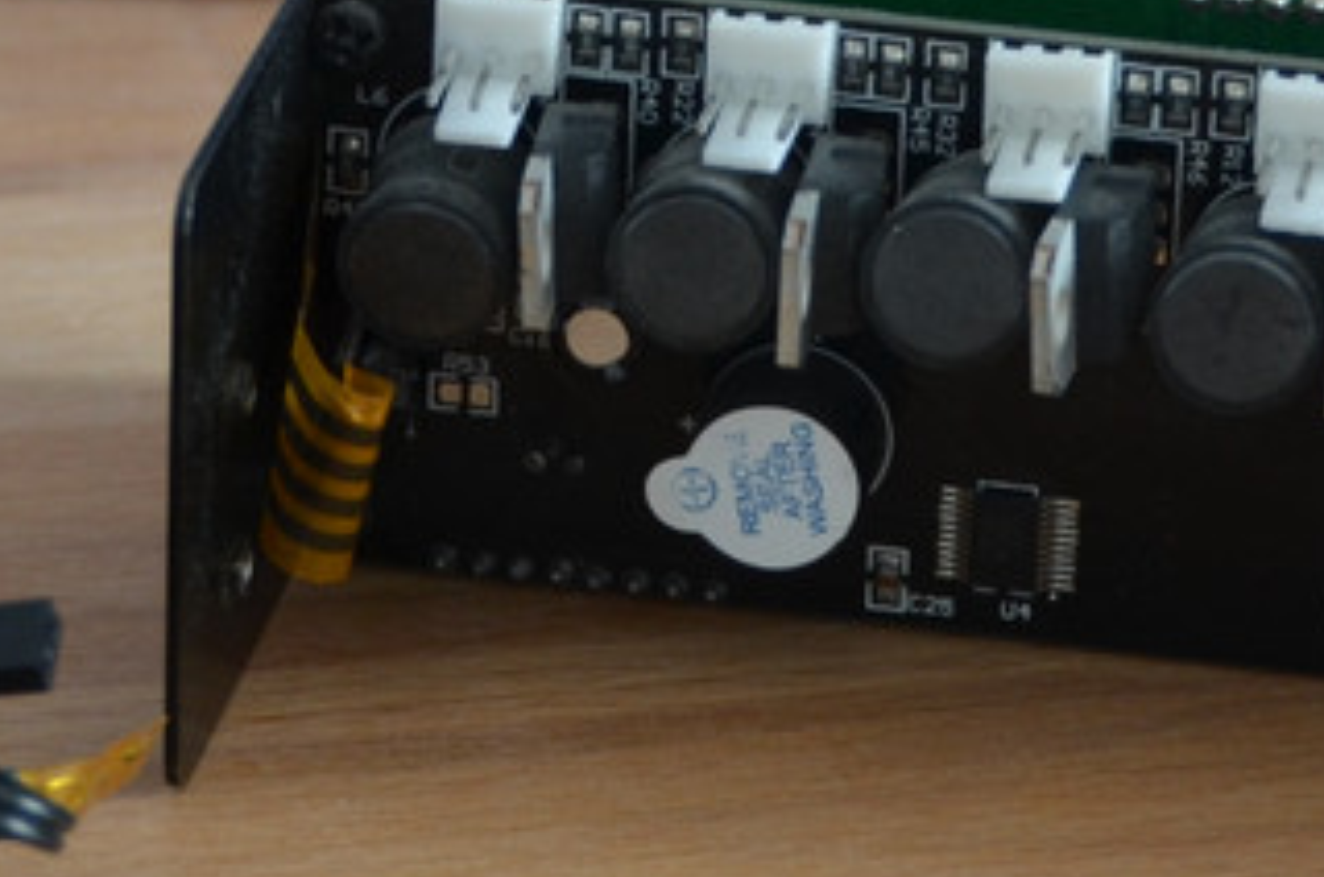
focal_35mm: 283
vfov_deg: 4.8
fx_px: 10387
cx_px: 534
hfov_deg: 7.3
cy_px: 434
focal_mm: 50
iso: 250
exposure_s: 1/20
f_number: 4.8
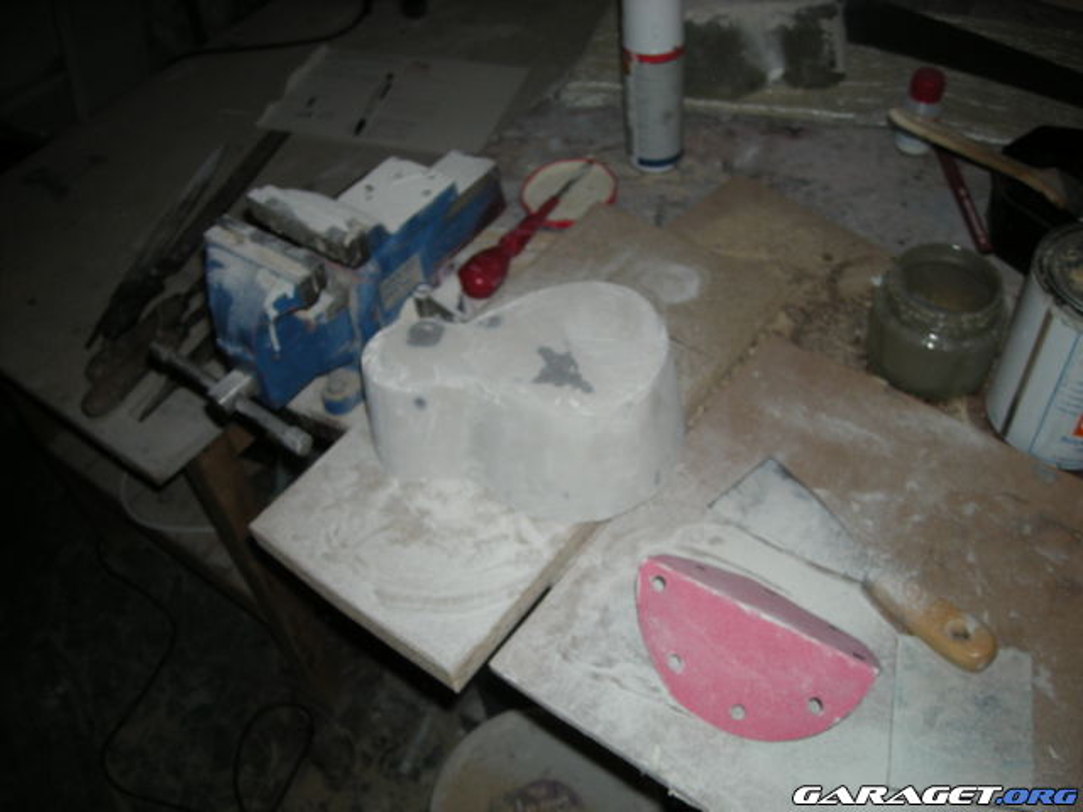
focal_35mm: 35
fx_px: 1095
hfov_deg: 52.6
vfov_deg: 40.7
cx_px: 542
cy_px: 406
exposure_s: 1/60
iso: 50
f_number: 2.8
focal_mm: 5.7
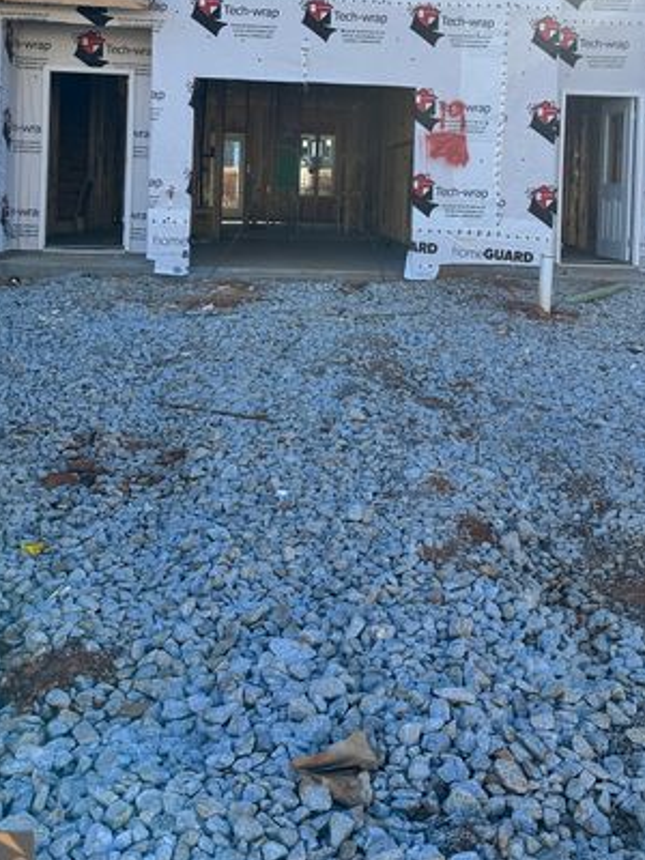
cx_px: 357
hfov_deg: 35.9
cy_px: 186
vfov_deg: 44.7
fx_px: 994
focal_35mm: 40
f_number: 1.78
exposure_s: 1/2028
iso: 80
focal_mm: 6.86
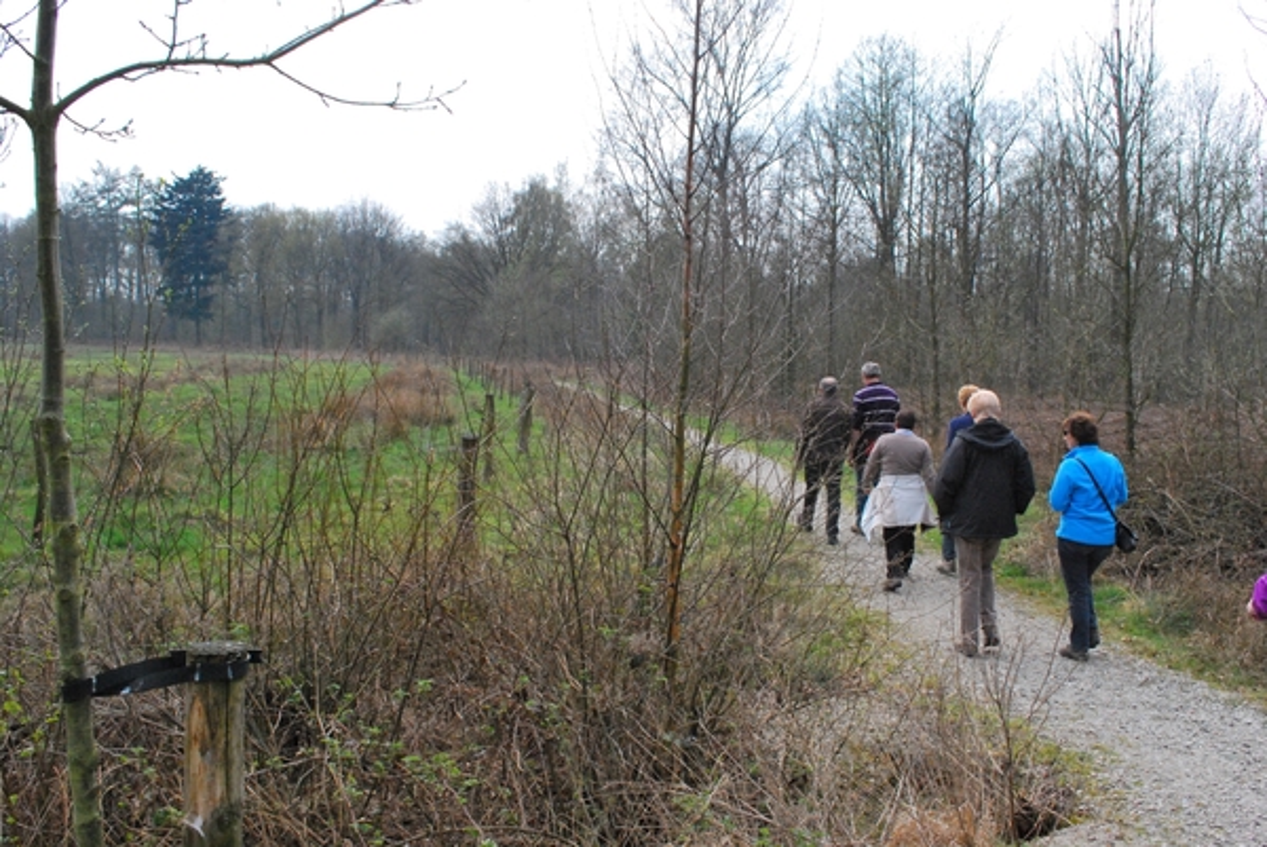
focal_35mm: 30
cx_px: 634
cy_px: 424
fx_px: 1057
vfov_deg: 43.7
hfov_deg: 61.9
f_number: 13
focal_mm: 20
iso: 1600
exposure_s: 1/640
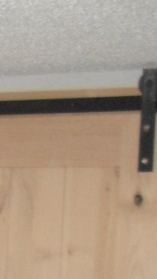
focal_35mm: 189
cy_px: 496
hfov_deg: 5.8
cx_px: -387
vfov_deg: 10.7
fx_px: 1400
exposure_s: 1/45
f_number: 3.2
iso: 200
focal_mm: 6.3
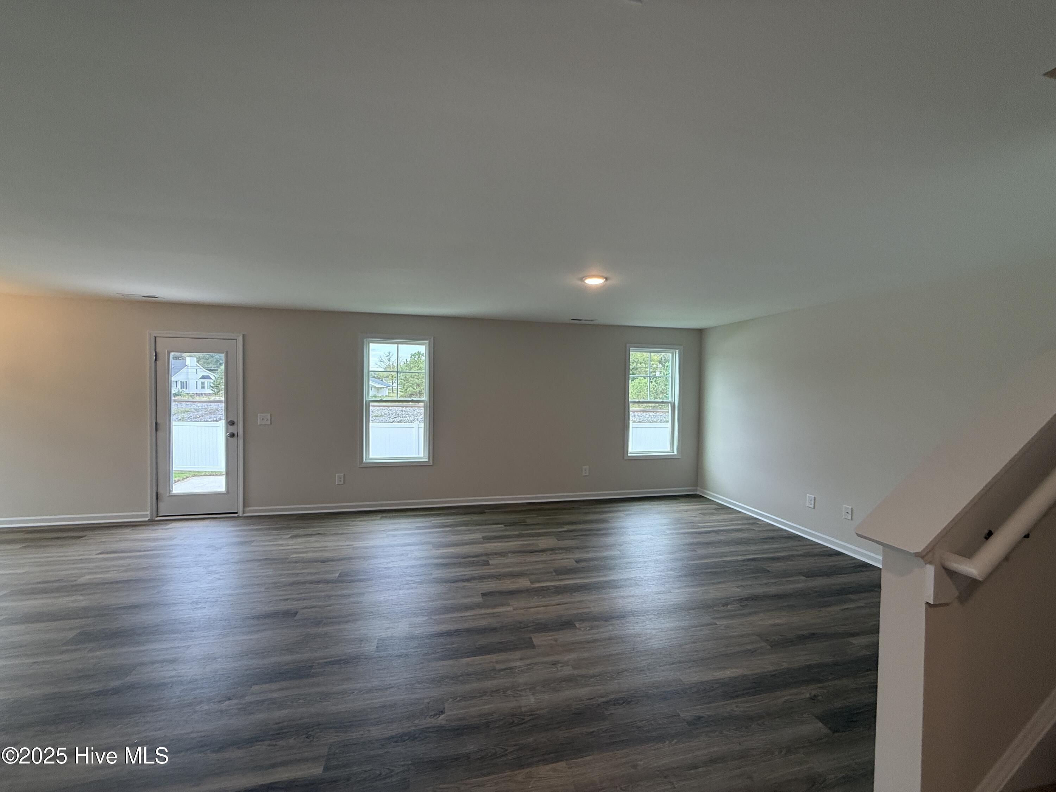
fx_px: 427
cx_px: 528
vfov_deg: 85.7
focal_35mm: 14
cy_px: 396
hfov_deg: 102.1
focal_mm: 2.22
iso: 125
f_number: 2.2
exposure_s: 1/120
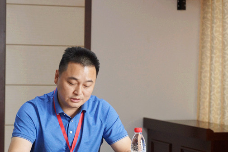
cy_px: 97
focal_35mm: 119
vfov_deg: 11.5
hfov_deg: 17.1
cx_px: 65
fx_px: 754
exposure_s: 1/100
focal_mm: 50
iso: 800
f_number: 4.5
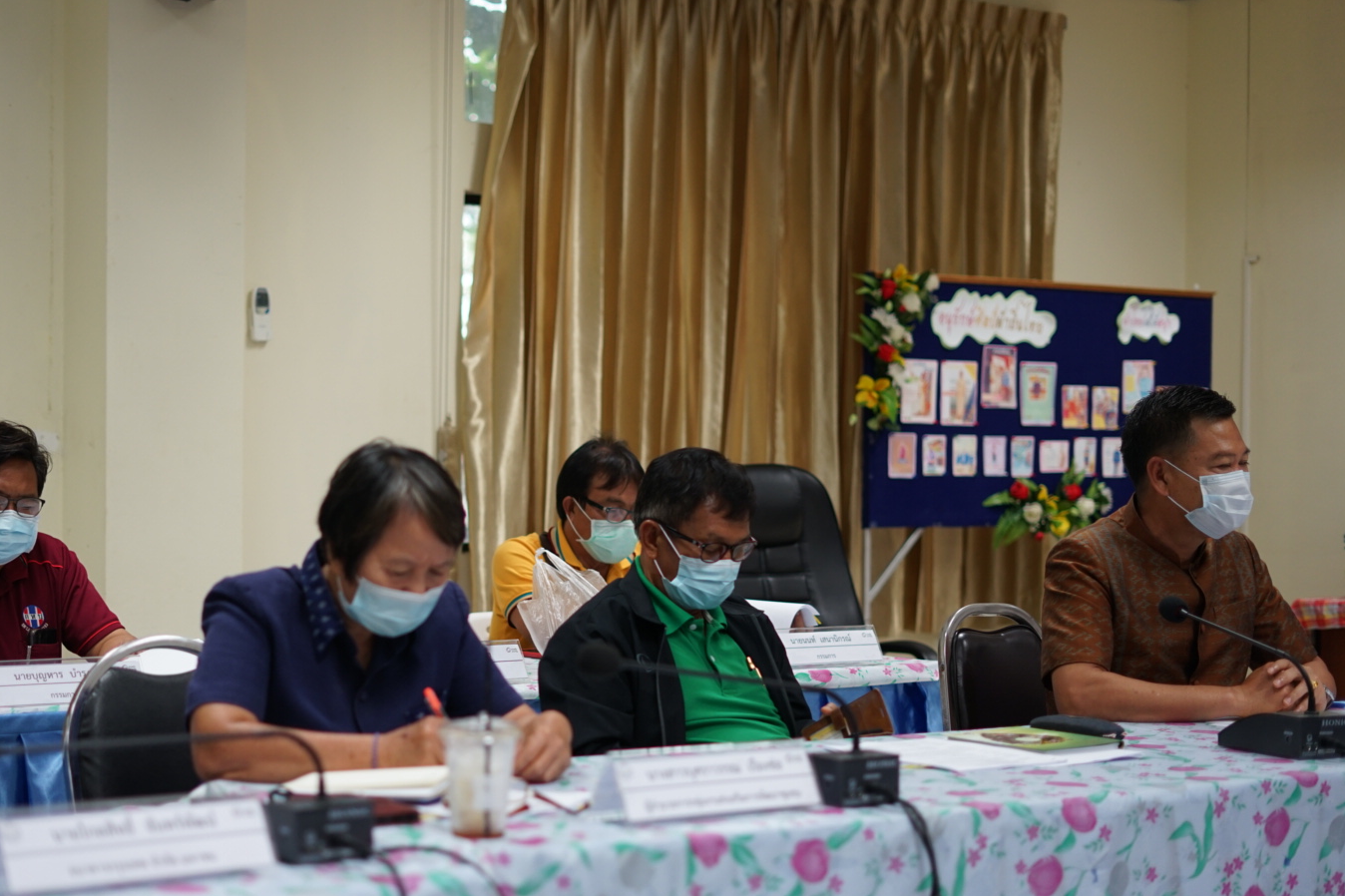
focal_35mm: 60
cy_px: 513
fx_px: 2241
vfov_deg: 22.6
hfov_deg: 33.3
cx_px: 541
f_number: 2
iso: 400
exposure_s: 1/160
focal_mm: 50
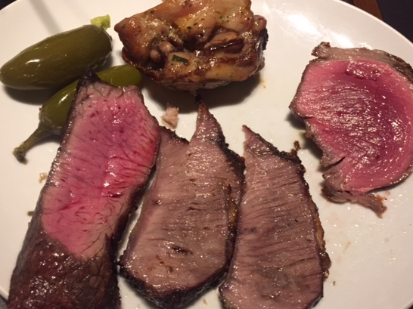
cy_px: 160
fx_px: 405
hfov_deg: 54.0
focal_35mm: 34
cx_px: 202
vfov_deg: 41.8
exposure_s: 1/30
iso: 200
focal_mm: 4.15
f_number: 2.2
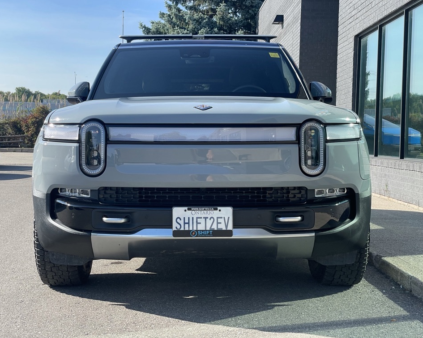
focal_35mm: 55
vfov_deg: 27.6
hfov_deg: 34.1
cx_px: 200
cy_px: 169
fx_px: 689
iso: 25
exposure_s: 1/749
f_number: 2
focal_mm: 6
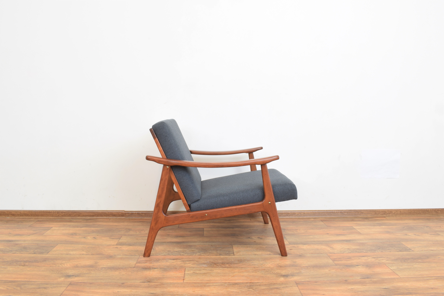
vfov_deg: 43.6
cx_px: 222
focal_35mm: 30
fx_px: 370
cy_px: 148
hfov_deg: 61.9
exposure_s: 5
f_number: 25
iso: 100
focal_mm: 20
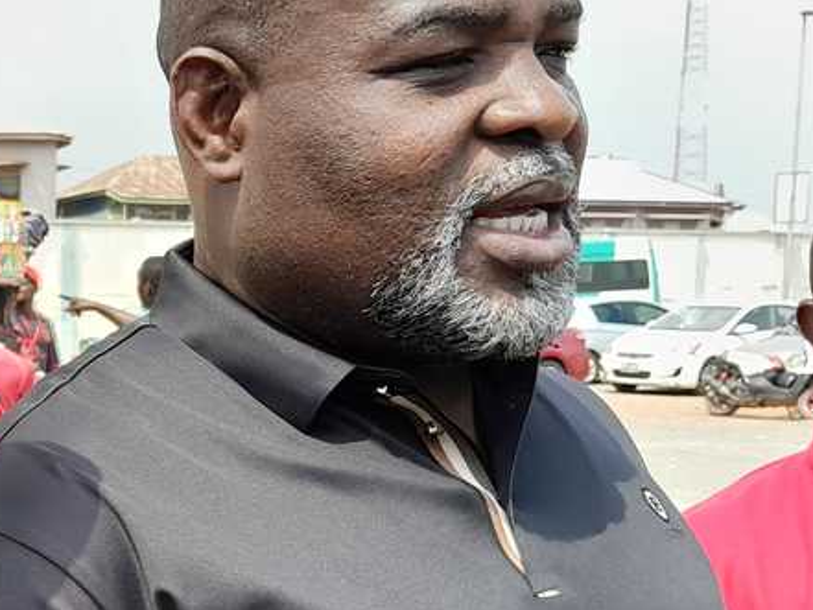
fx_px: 1551
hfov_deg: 26.9
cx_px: -87
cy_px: 507
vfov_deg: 21.9
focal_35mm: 66
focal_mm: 3.98
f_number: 1.8
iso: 40
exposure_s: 1/208
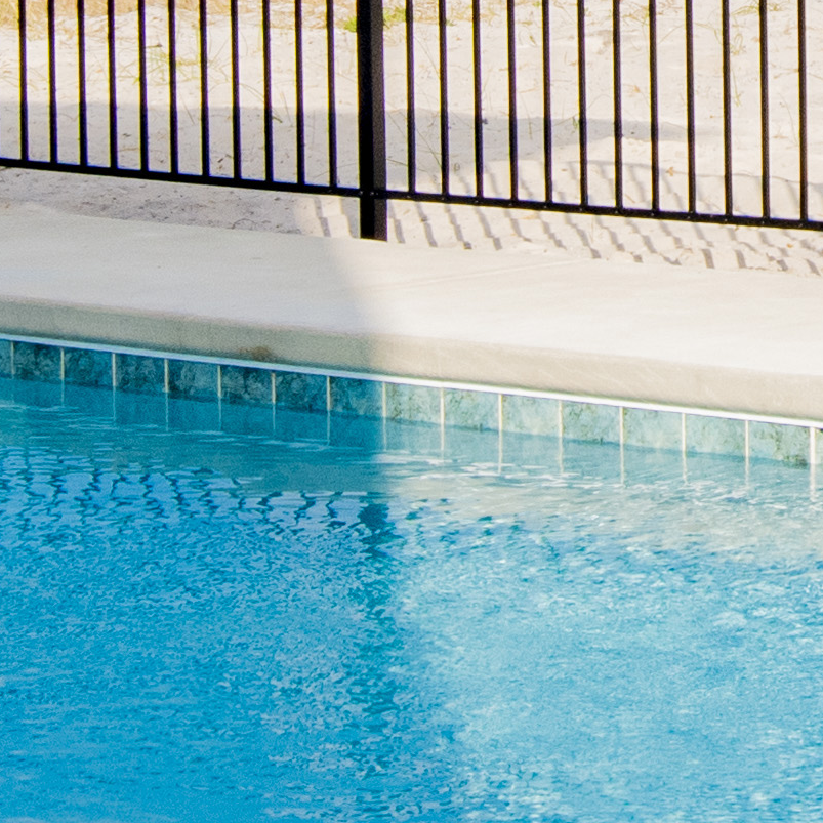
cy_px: -300
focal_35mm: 166
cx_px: 1174
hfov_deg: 10.2
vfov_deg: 10.3
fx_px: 4465
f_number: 11
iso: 200
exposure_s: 1/500
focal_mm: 19
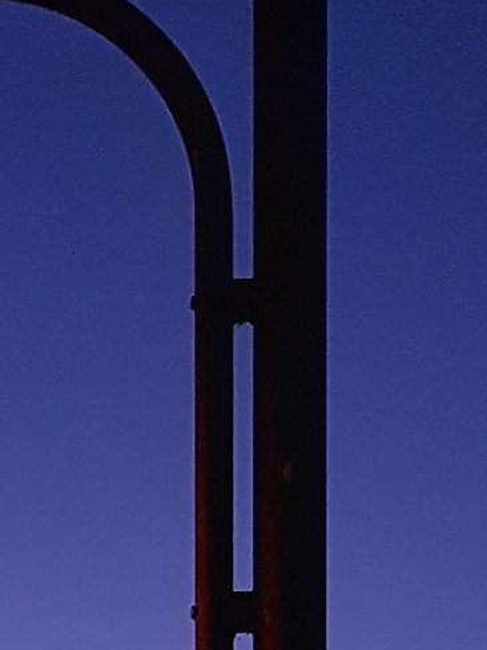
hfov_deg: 10.7
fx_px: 2401
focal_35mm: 128
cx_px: -431
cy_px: 1501
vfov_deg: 12.5
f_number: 1.7
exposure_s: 1/125
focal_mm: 4.2
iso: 160
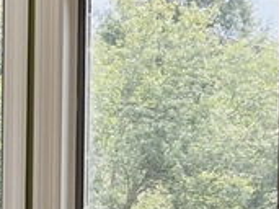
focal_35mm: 156
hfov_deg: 12.0
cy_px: 320
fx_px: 1256
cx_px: -166
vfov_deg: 9.2
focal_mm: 5.1
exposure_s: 1/653
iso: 50
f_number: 1.6
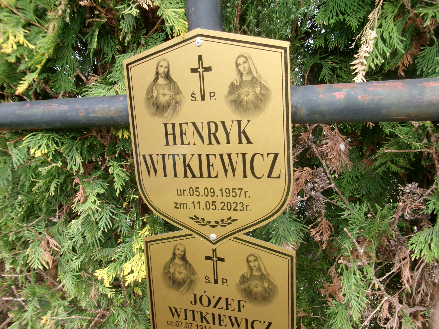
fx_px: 355
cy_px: 164
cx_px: 220
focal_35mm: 28
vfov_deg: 49.7
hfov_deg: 63.4
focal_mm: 5.1
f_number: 3.9
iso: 100
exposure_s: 1/70
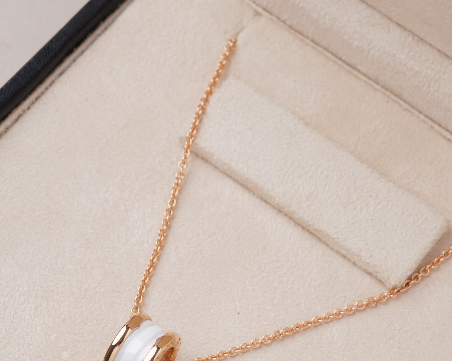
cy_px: 250
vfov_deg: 10.4
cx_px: 226
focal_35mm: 148
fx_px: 1980
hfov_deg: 13.0
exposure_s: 1/125
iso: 1000
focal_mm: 70
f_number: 11
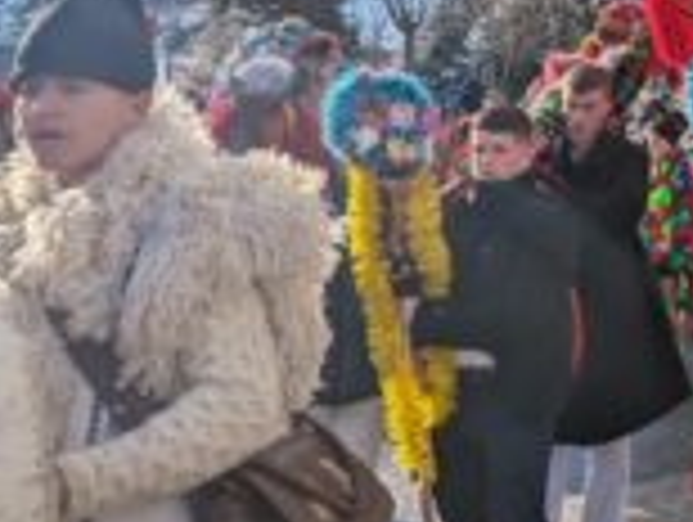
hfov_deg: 29.9
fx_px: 1123
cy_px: 70
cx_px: 806
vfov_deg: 25.5
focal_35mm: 56
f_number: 1.85
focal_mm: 6.81
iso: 41
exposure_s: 1/2695
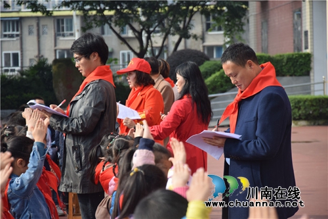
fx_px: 1434
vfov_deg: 8.7
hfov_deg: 13.0
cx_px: 164
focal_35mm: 158
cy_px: 110
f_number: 5.6
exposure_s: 1/320
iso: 100
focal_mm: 105
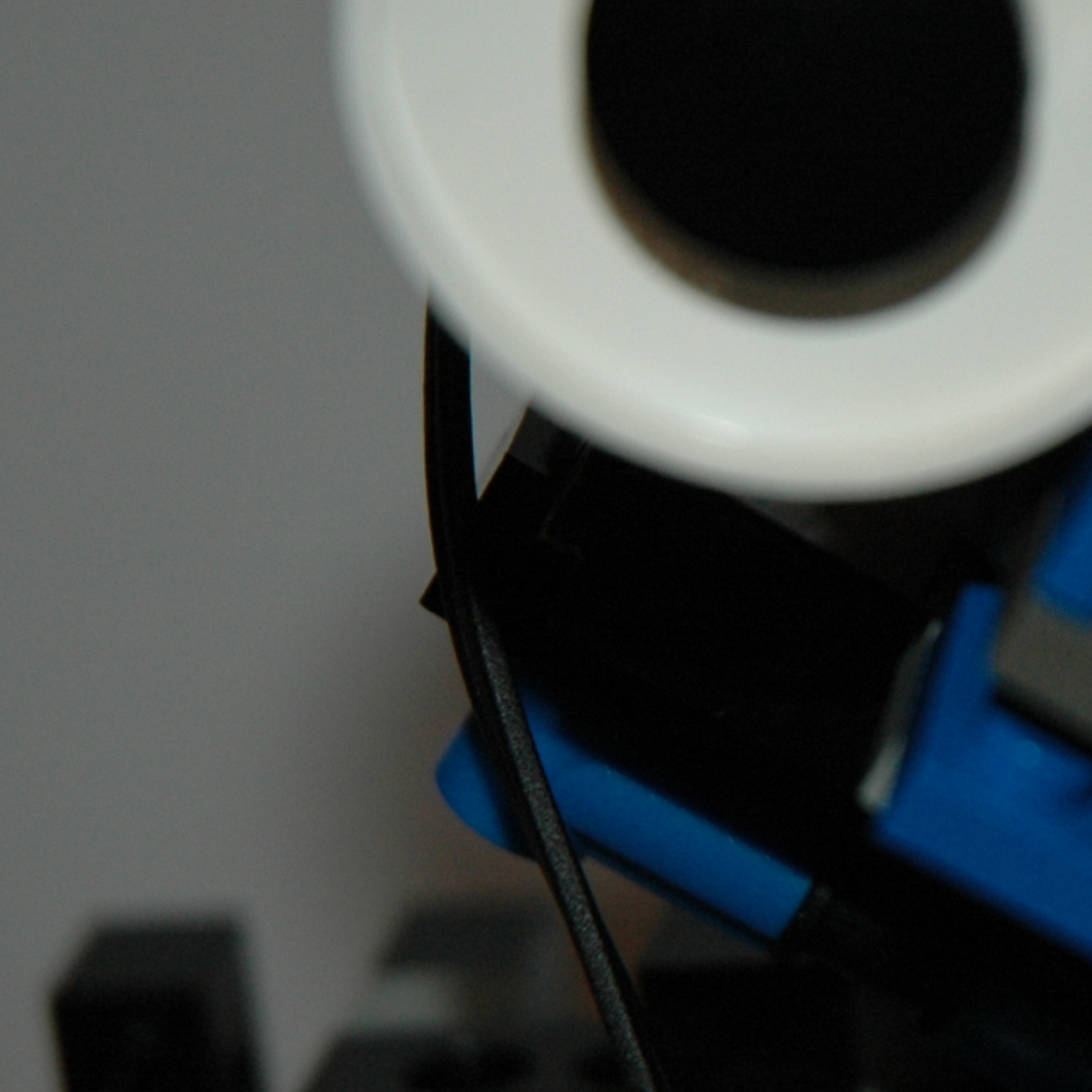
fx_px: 8502
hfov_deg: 7.3
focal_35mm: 238
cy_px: 473
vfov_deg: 7.3
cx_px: 1339
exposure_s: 1/60
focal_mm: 65
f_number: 4.5
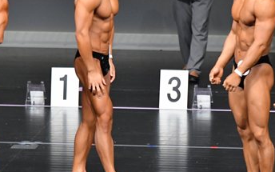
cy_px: 82
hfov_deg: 4.1
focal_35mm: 516
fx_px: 3867
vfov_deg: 2.5
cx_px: 134
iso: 5000
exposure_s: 1/400
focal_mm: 150
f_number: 5.6
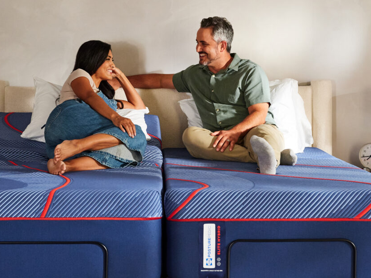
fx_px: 900
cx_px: 170
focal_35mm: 84
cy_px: 70
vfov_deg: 17.5
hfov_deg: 23.3
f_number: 5.6
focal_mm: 42.5
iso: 2000
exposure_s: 1/100
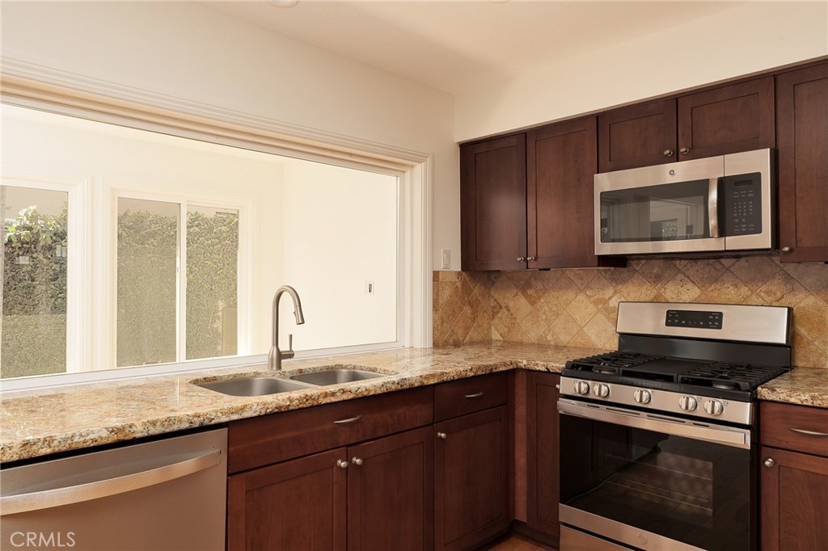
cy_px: 276
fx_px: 552
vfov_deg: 53.1
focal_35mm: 24
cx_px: 414
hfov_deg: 73.8
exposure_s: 1/60
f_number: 11
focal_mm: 24
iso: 400
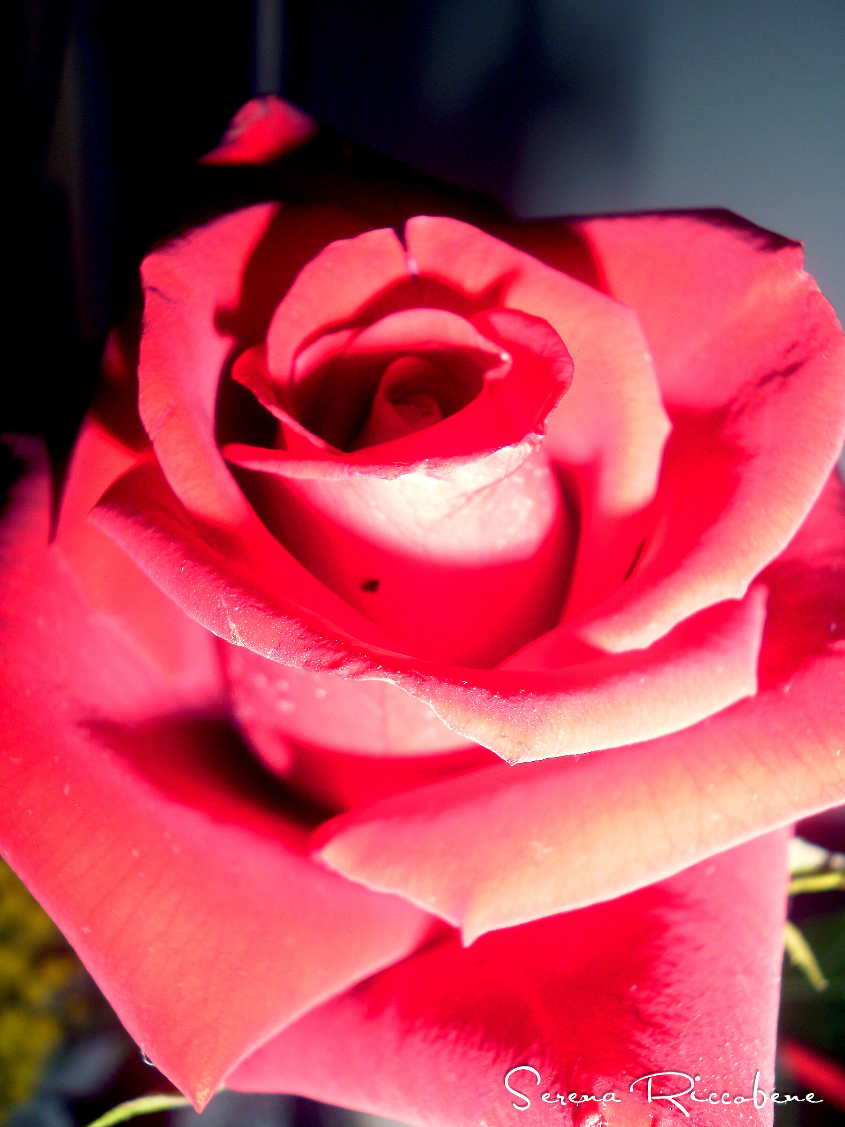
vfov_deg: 58.4
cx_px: 422
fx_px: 1009
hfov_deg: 45.4
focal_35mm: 31
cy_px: 564
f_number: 2.9
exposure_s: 1/30
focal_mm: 5.45
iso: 100
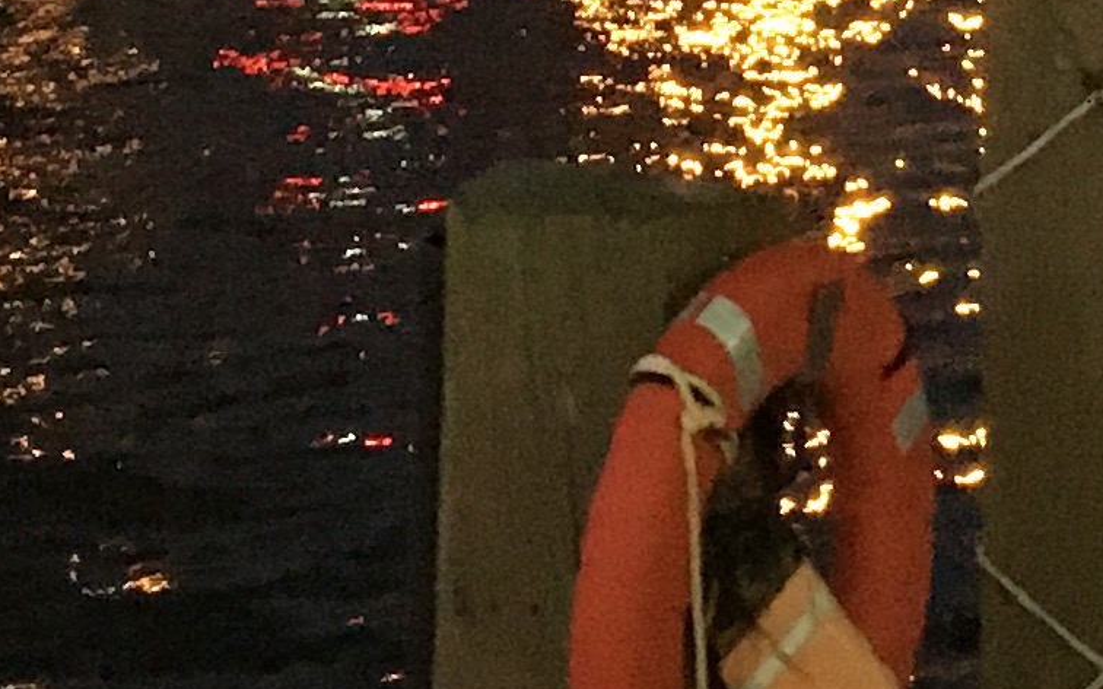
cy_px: -915
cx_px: 883
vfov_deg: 7.5
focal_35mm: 164
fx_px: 4928
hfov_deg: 12.7
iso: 640
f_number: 2.2
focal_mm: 4.15
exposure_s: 1/15
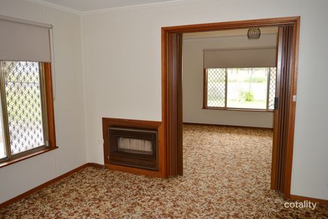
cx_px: 164
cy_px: 110
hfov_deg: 67.4
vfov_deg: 47.9
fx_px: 246
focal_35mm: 27
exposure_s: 1/100
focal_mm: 18
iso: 400
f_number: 4
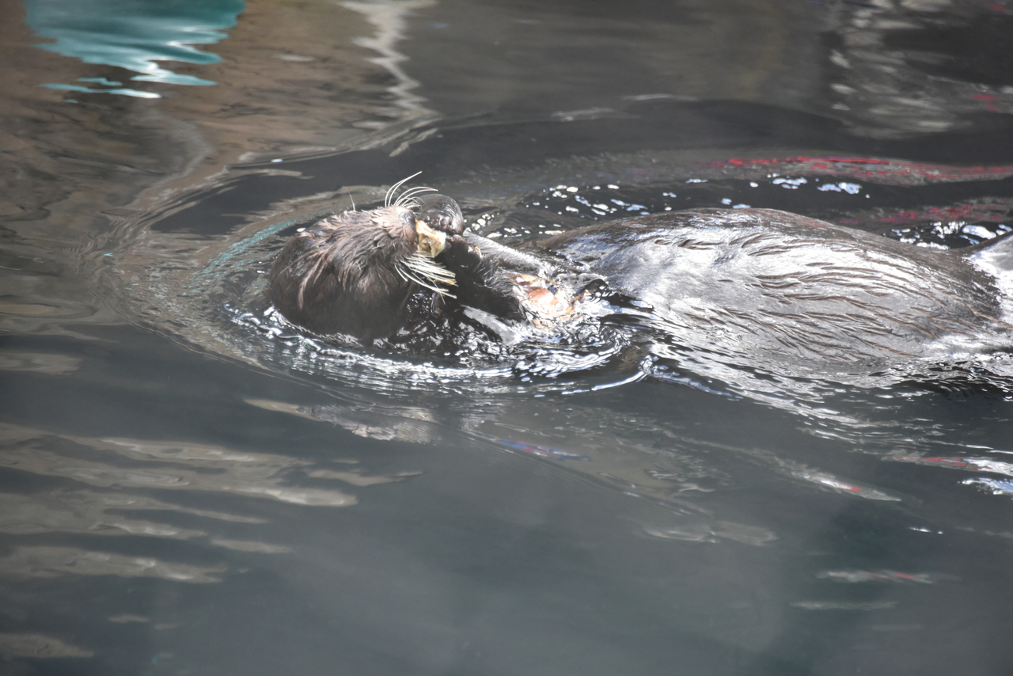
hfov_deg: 6.9
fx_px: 8443
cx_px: 506
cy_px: 338
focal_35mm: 300
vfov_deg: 4.6
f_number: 5.6
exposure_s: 1/640
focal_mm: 300
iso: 2200
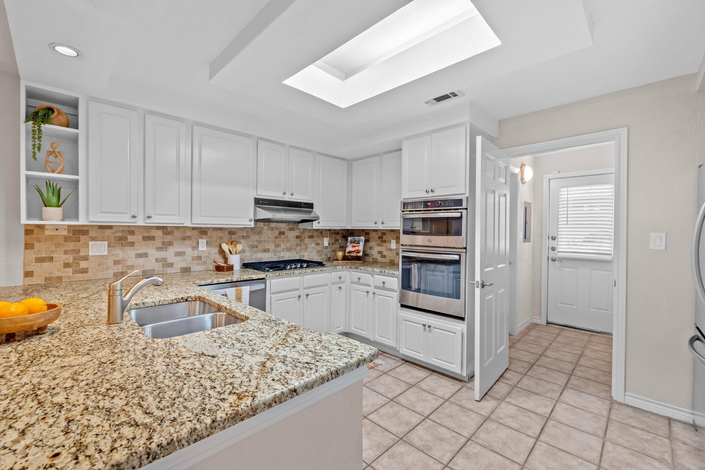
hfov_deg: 100.4
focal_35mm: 15
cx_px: 352
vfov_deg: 77.3
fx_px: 294
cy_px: 235
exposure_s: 4
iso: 250
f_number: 11
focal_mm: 10
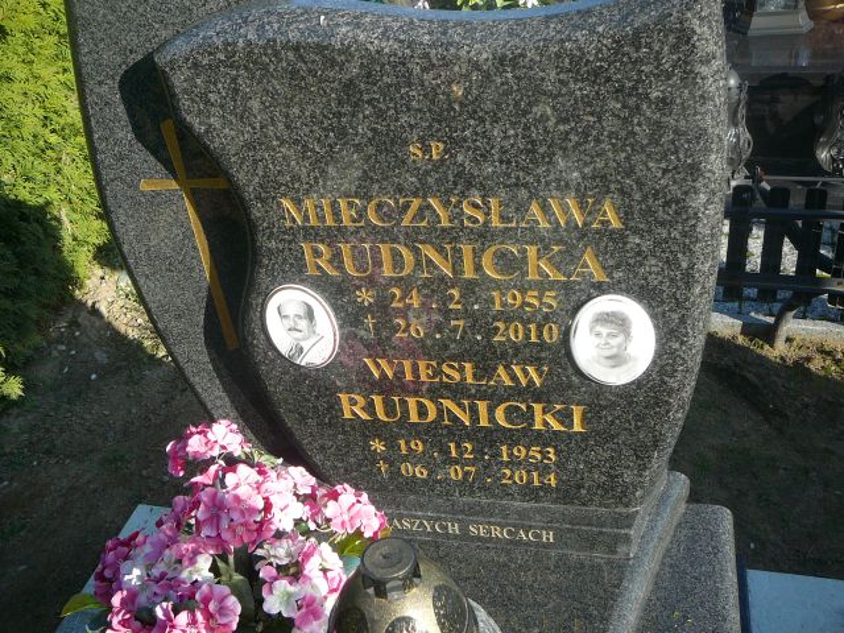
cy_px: 316
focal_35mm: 35
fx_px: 853
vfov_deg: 40.7
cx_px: 422
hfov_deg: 52.6
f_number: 2.8
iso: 80
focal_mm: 5.2
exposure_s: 1/500
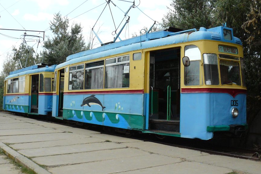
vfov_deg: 30.4
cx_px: 135
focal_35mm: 44
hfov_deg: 44.5
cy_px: 66
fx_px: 319
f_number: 8
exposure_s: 1/250
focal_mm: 6
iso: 200
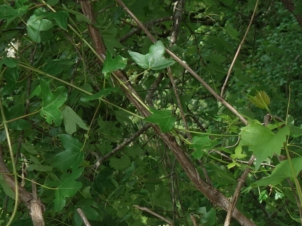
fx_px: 1326
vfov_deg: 9.6
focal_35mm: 152
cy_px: 292
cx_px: 514
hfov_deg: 12.1
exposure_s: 1/160
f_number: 4.5
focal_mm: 11.18
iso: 125
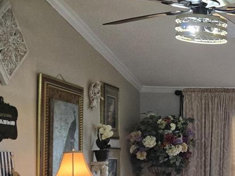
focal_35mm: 76
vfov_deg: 19.3
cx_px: 370
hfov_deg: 21.0
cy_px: 132
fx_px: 516
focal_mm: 5.4
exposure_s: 1/120
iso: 200
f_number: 1.8
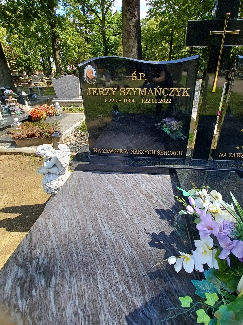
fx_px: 150
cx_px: 135
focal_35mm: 16
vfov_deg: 93.9
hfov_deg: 77.8
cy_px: 139
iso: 40
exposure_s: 1/371
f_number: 2.2
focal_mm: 1.42
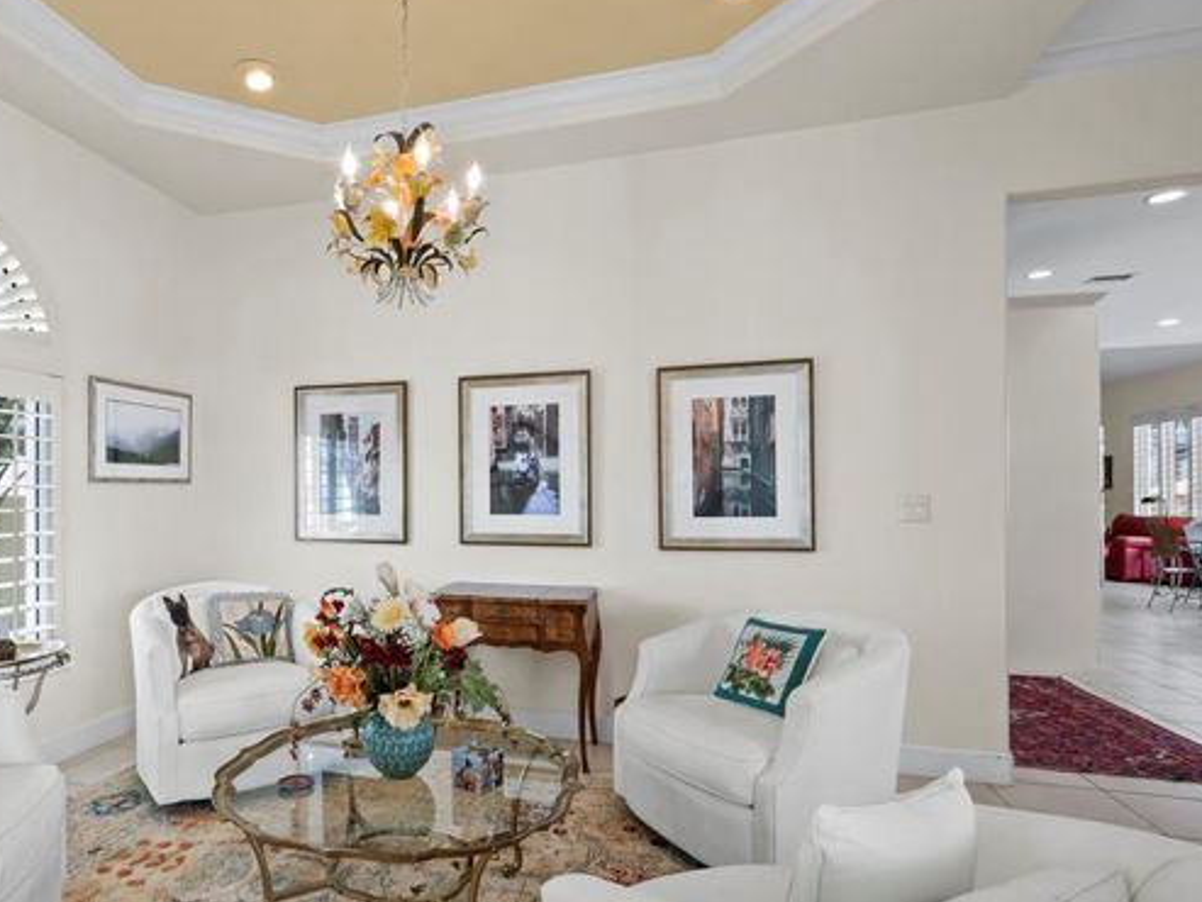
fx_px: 695
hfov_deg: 79.8
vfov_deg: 65.9
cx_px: 433
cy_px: 494
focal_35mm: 20
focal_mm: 7
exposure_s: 1/3
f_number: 11
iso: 200
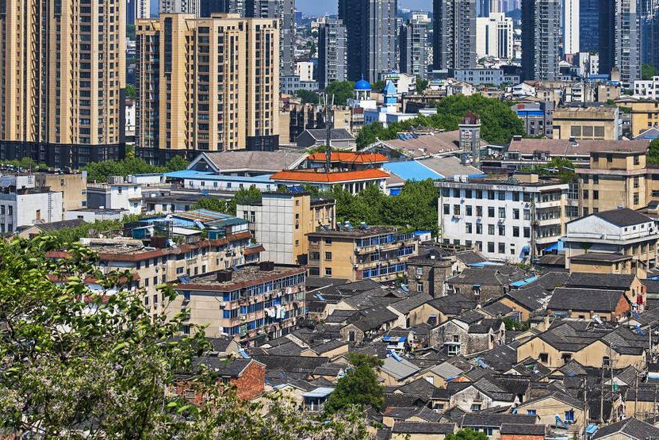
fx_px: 2381
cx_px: 434
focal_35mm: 130
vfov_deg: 10.5
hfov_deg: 15.7
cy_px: 139
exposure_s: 1/320
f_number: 8
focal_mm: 90
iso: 100
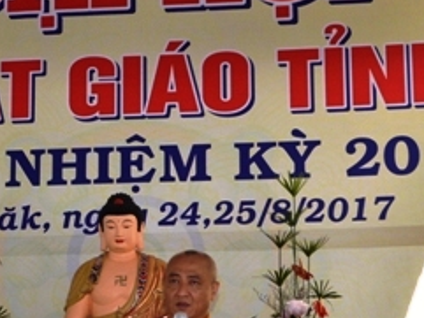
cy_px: 292
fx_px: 2111
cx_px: 49
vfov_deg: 8.6
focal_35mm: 172
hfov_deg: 11.4
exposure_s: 1/125
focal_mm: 45
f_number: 5.3
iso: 220
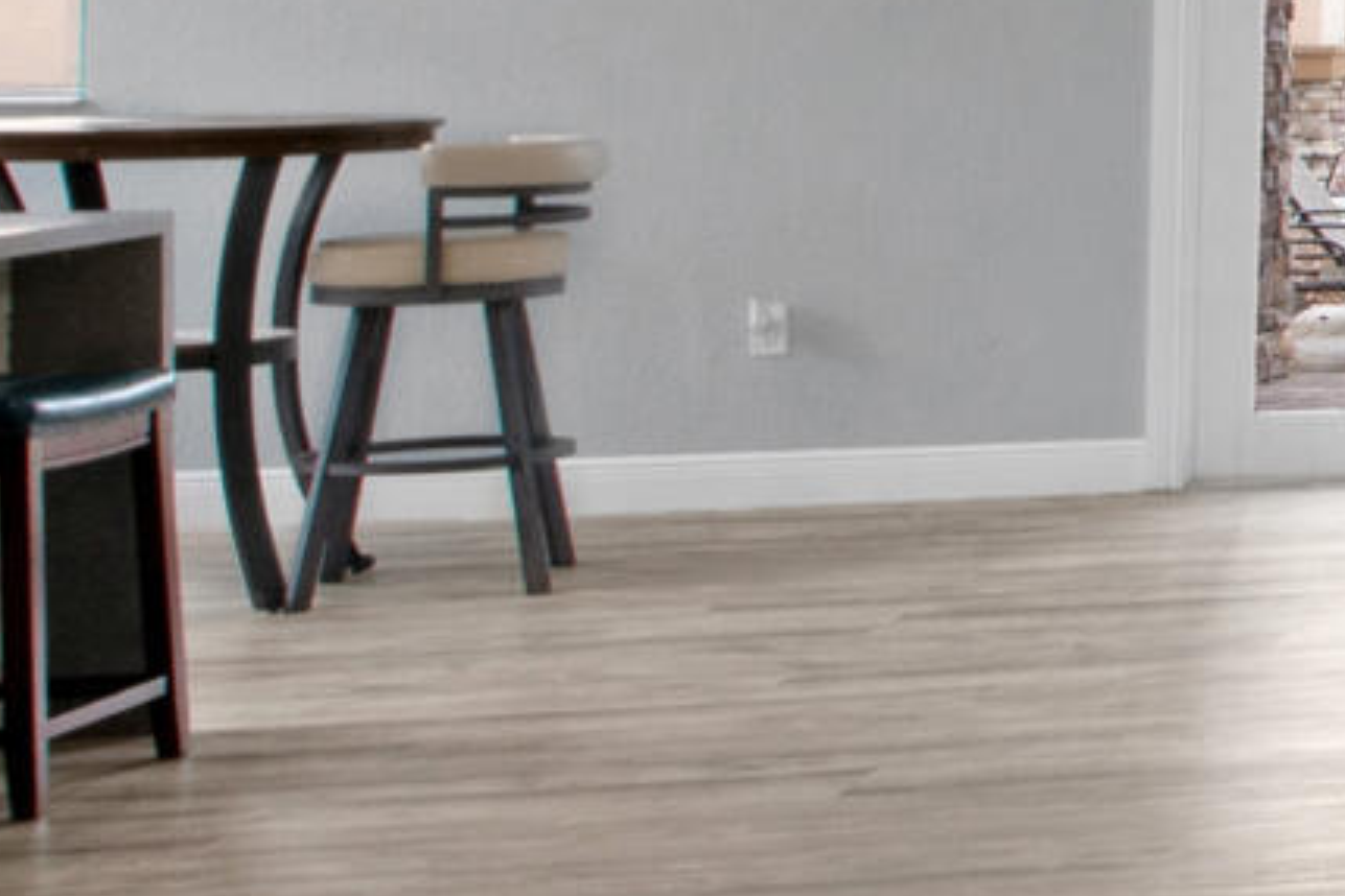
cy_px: -66
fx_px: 3138
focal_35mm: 84
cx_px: 3173
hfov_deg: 15.1
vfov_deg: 15.8
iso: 400
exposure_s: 1/40
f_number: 14
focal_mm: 12
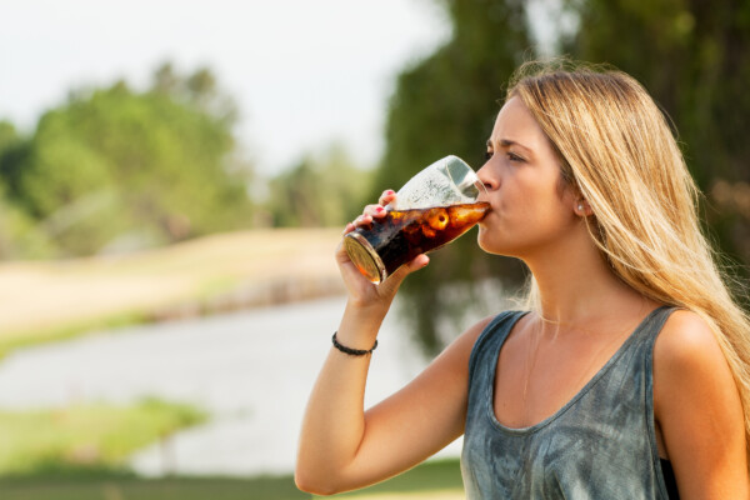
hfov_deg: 12.5
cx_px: 375
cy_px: 250
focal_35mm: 165
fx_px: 3437
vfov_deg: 8.3
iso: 100
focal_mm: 110
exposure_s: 1/400
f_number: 4.5
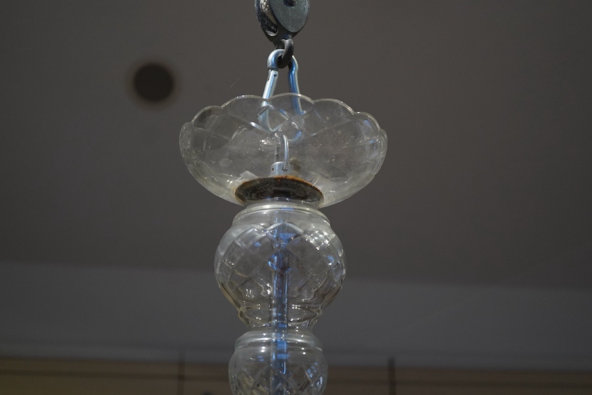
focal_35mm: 45
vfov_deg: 29.9
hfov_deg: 43.6
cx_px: 296
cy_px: 198
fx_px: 740
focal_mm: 30
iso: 1250
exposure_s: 1/125
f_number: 3.5
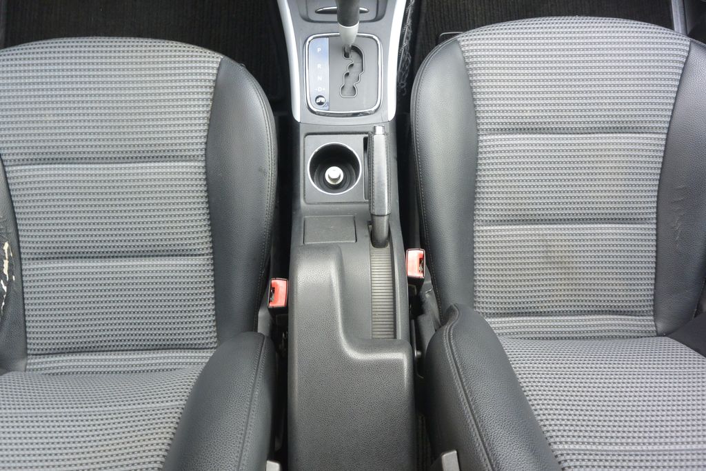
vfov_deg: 47.9
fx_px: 530
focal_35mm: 27
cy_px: 236
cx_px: 353
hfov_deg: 67.4
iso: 450
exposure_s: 1/60
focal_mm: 10
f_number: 3.5
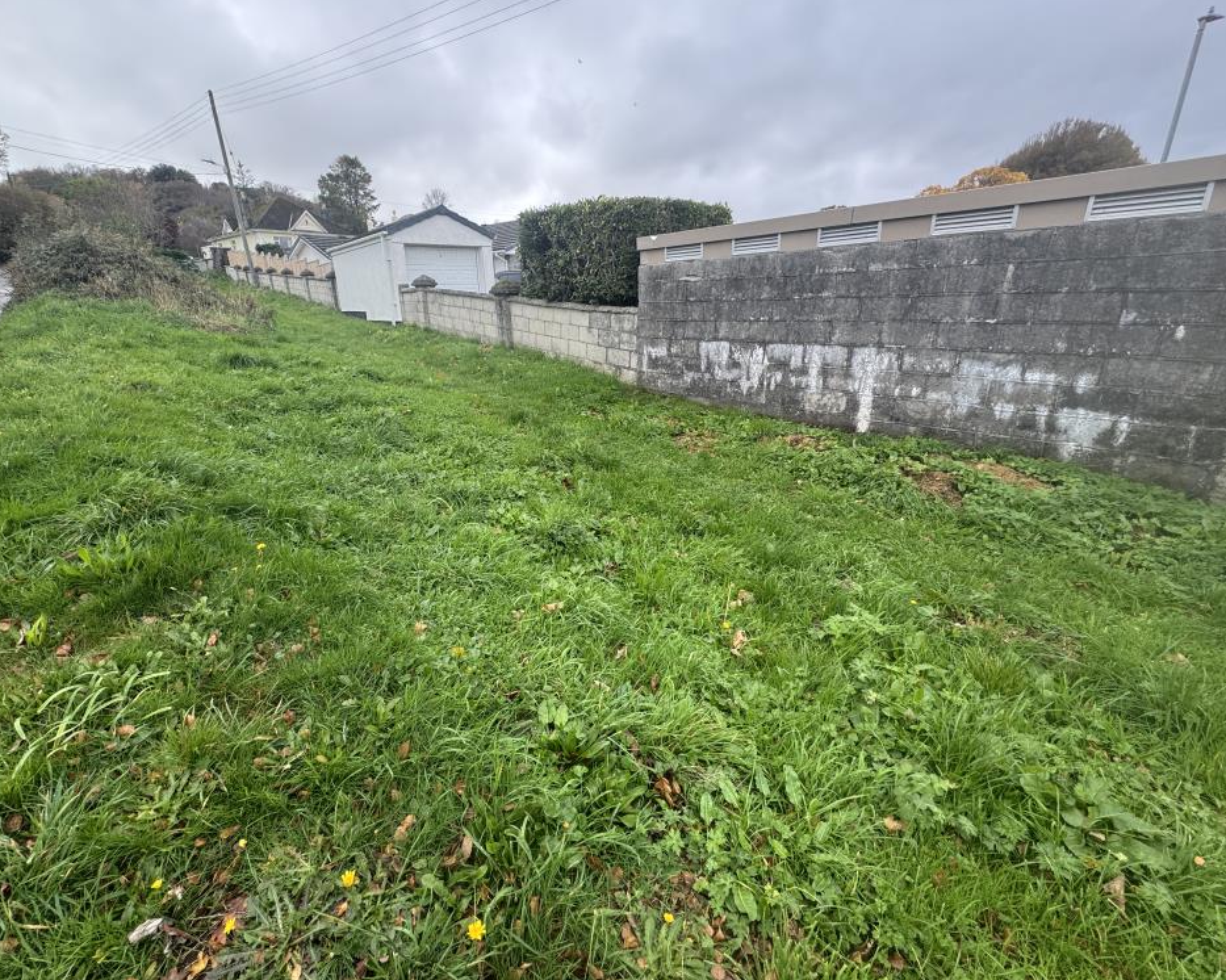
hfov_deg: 96.7
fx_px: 544
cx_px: 583
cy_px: 478
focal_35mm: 15
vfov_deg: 84.0
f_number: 2.2
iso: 50
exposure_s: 1/99
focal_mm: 2.22
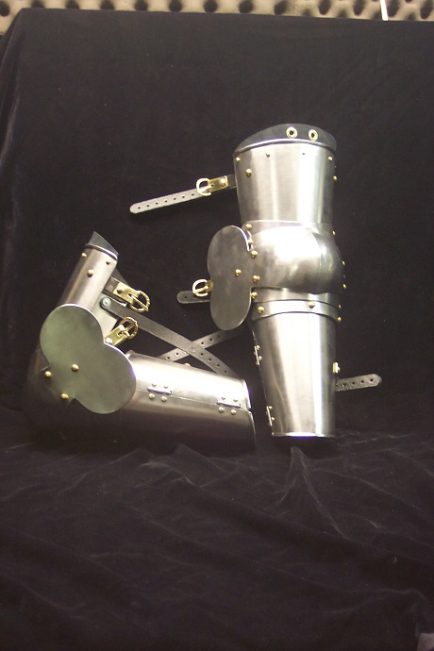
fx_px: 922
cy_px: 326
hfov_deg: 26.5
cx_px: 217
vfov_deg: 38.9
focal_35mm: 51
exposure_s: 1/8
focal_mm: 10.7
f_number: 3.4
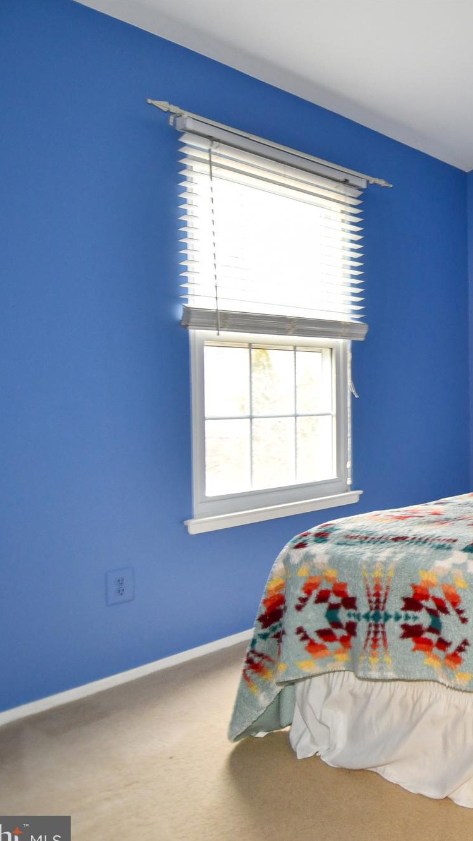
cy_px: 431
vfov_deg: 66.1
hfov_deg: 32.6
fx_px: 646
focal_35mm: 29
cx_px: 577
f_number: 4
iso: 900
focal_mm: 12
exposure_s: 1/60
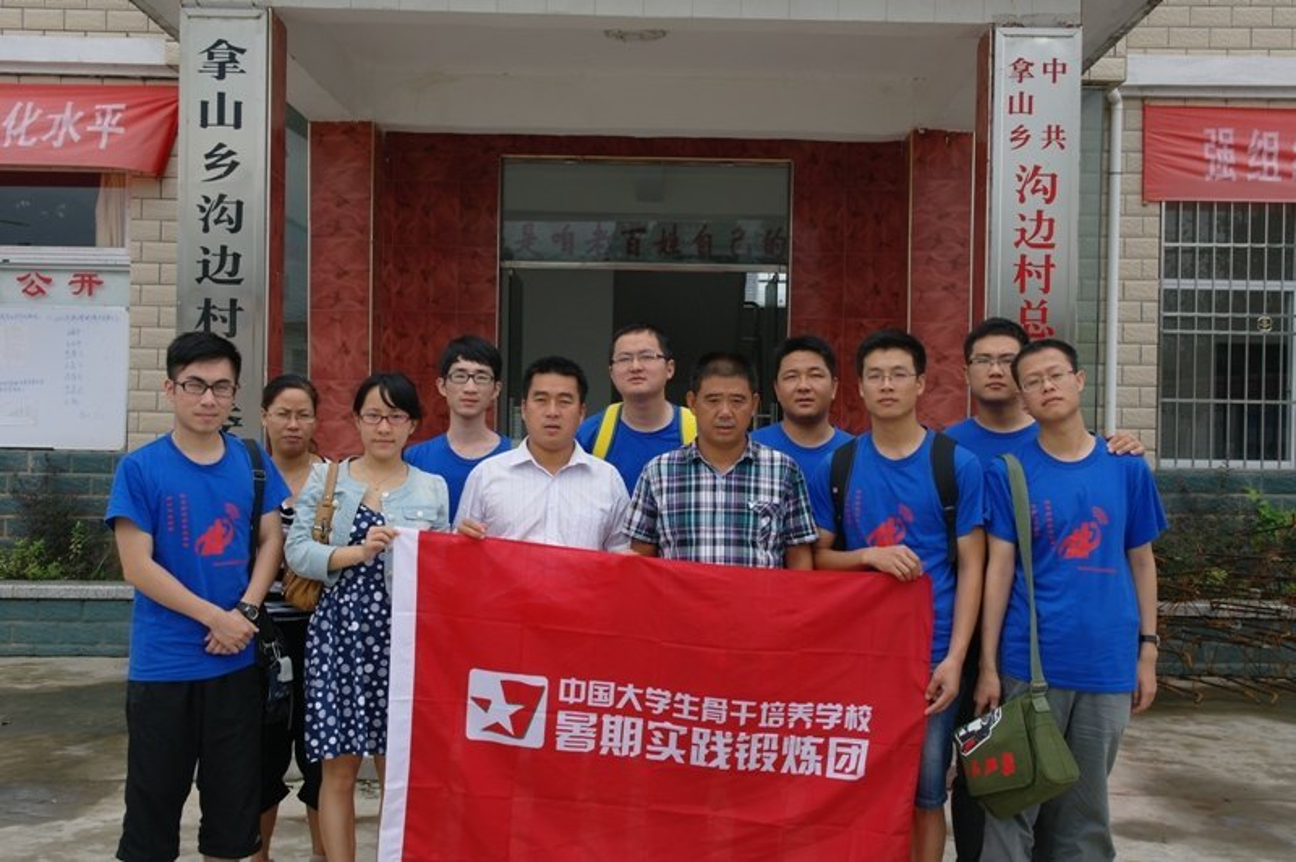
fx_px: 1547
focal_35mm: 43
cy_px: 431
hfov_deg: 45.5
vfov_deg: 31.1
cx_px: 648
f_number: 6.3
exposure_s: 1/250
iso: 200
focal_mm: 28
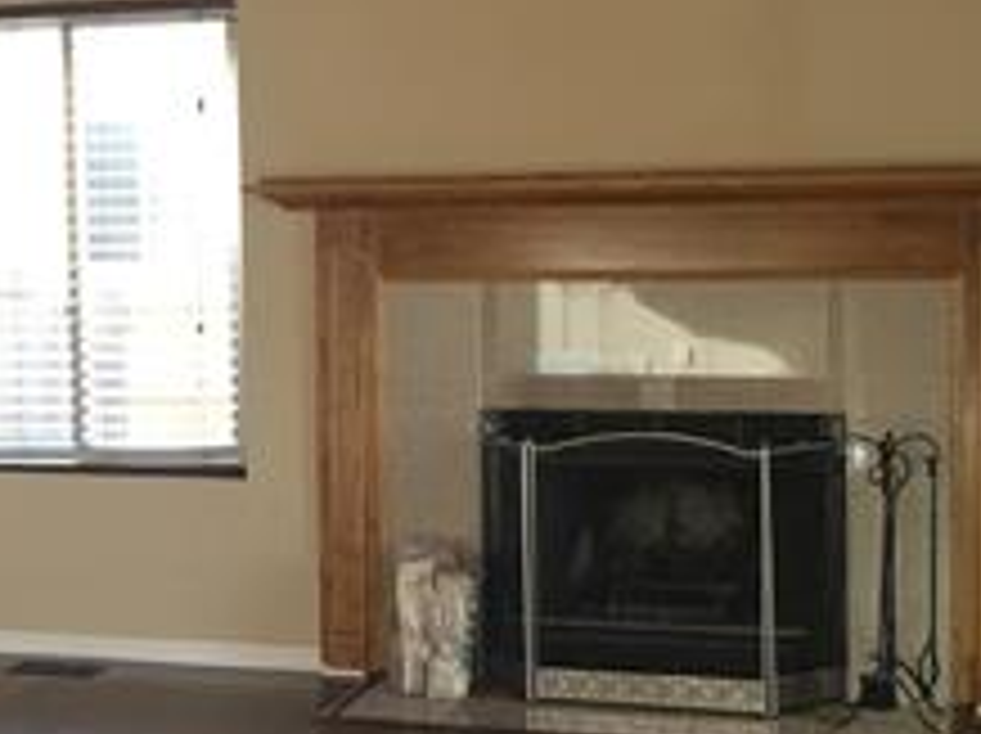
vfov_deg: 17.3
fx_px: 2406
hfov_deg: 22.5
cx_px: 94
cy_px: 335
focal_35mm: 85
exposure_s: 1/30
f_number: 2.2
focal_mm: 4.15
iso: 40
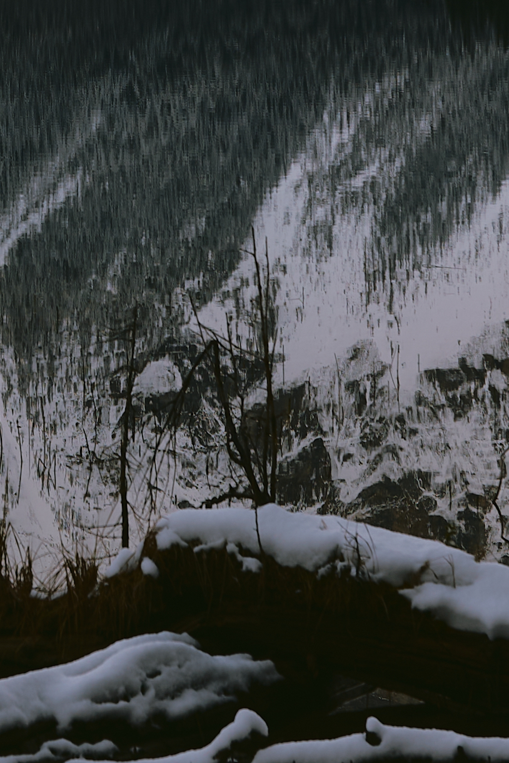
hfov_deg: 7.8
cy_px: -384
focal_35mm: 172
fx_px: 3648
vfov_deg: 11.5
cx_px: -236
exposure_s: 1/800
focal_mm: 35
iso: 100
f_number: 5
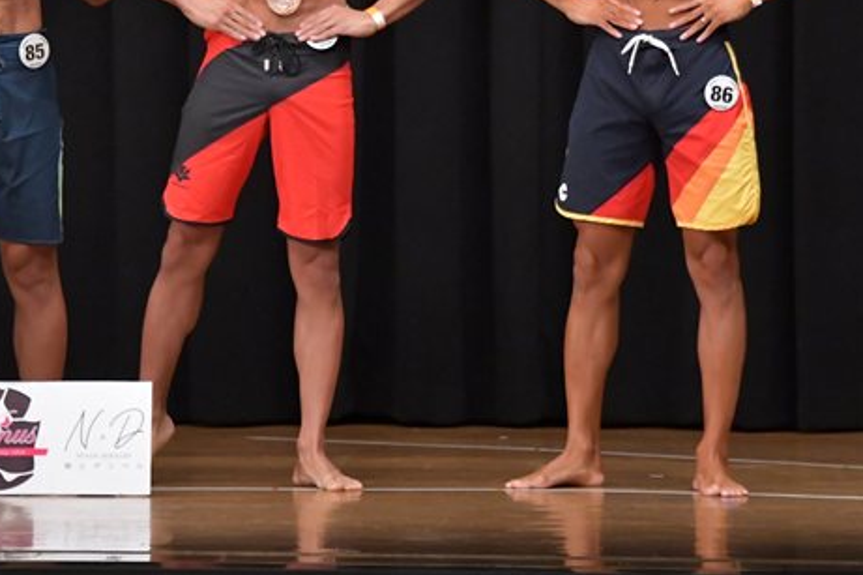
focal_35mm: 365
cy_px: 101
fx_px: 8746
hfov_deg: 5.6
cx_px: 308
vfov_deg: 3.8
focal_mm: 145
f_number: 5.6
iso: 6400
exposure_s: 1/400
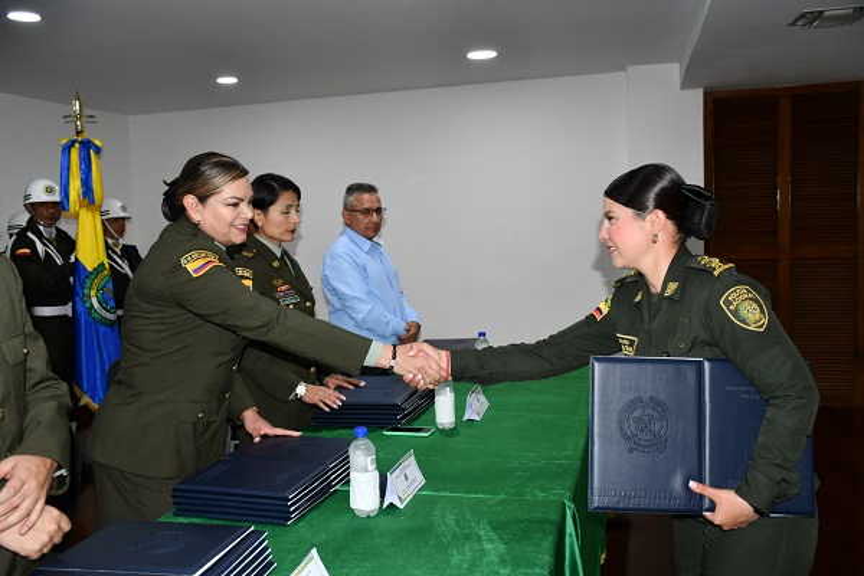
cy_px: 288
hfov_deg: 57.2
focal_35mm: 33
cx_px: 432
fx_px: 792
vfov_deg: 40.0
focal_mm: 22
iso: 400
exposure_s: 1/125
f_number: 3.5
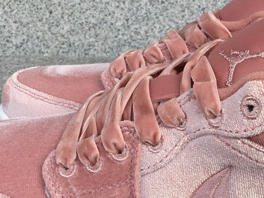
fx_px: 480
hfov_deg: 29.2
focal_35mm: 63
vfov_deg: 23.2
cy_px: 130
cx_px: 249
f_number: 2.4
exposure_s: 1/547
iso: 25
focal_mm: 3.3
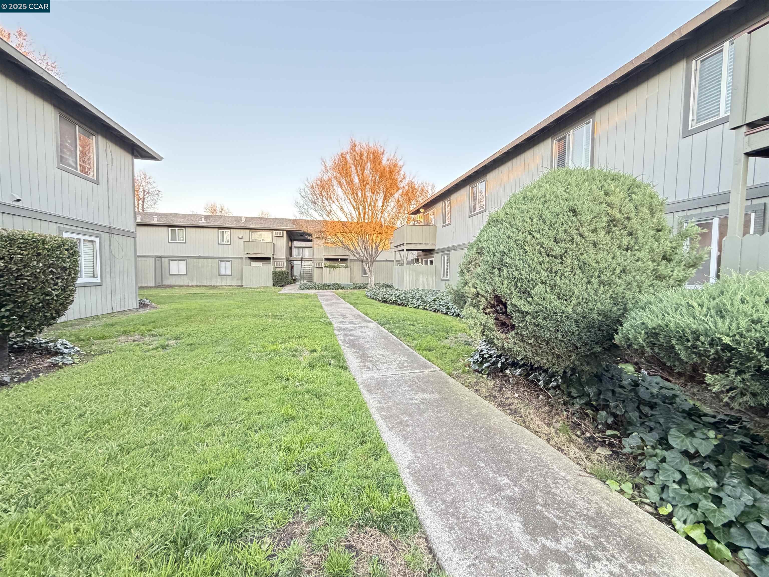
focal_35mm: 14
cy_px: 288
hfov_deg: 102.1
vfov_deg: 85.7
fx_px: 311
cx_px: 384
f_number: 2.2
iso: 500
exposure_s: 1/60
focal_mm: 2.22
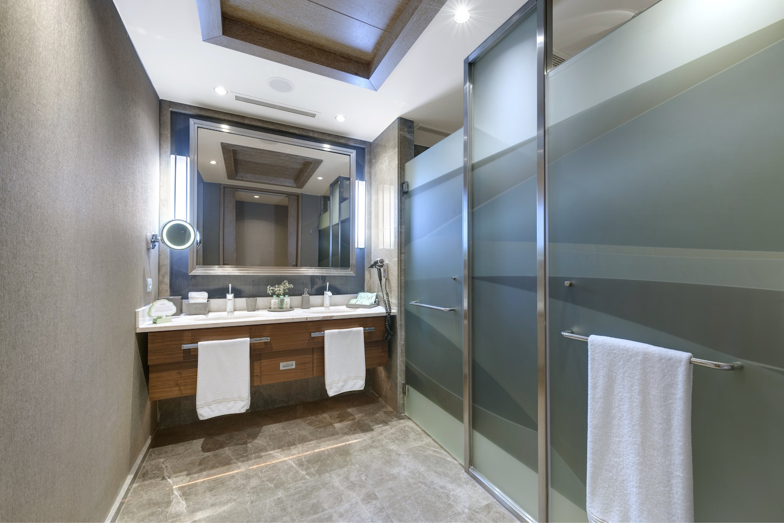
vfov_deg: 81.2
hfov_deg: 104.3
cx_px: 392
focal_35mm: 14
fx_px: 305
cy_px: 262
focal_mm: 14
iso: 100
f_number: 11
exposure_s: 6
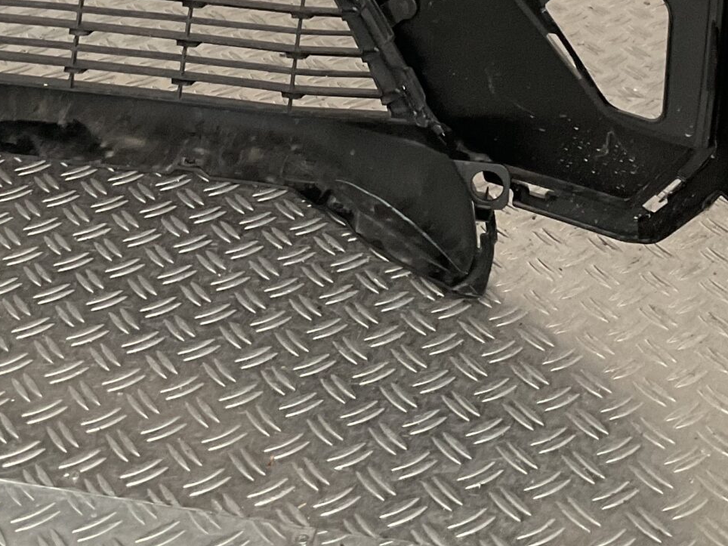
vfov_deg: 18.1
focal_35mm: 77
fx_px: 1619
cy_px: -118
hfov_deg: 25.3
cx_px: 307
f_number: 1.8
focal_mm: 3
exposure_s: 1/50
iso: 125
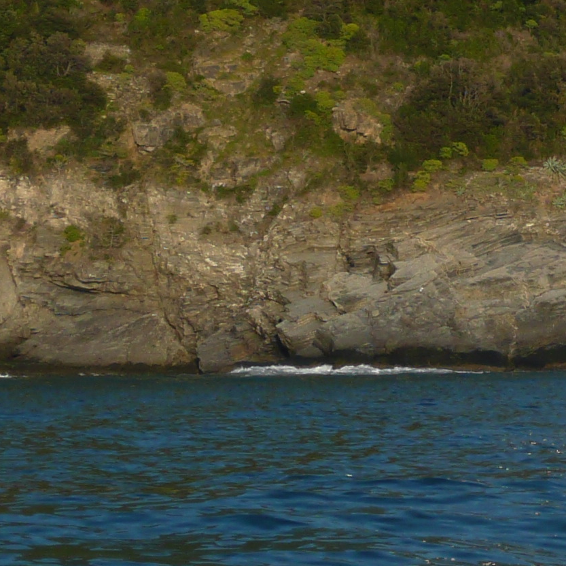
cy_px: -108
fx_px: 5309
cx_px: 813
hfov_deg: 6.0
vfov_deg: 6.1
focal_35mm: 287
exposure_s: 1/500
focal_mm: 15.7
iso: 100
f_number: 4.7
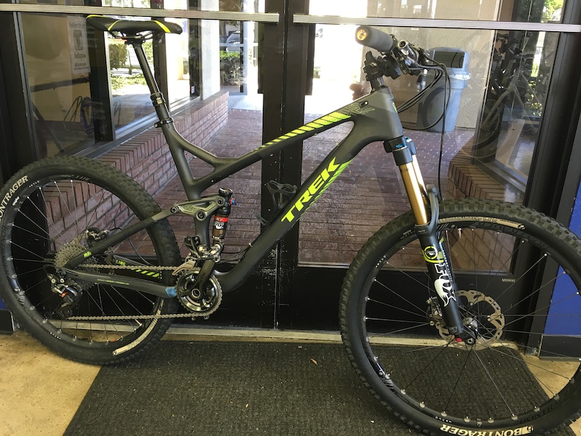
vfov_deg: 48.2
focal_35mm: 29
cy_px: 218
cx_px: 290
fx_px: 487
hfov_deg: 61.7
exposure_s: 1/30
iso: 64
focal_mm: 4.15
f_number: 2.2
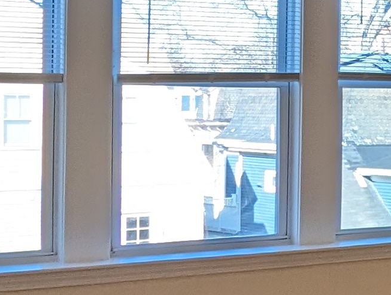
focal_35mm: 100
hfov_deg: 16.1
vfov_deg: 14.8
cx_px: 737
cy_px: 108
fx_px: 1131
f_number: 2.2
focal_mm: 2.35
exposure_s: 1/177
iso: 58
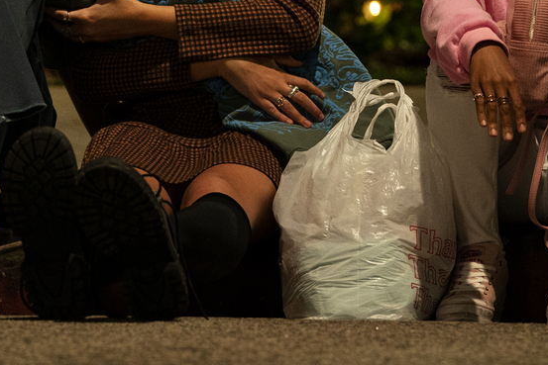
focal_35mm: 498
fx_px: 7582
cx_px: 315
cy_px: -102
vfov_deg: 2.8
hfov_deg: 4.1
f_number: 2.8
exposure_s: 1/100
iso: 4000
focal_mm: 174
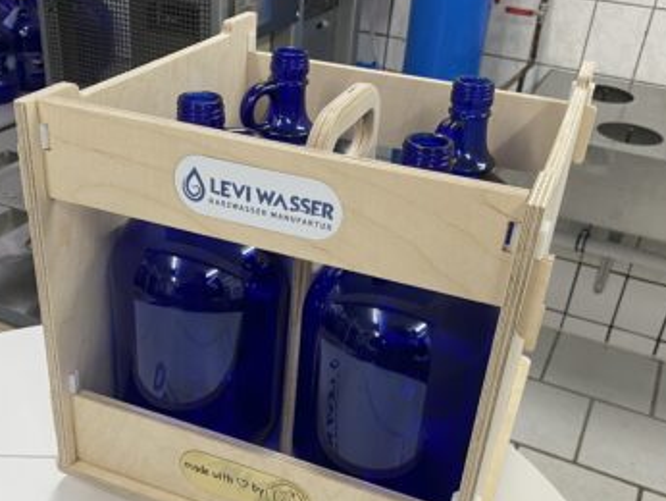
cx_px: 284
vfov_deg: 35.7
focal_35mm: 40
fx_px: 770
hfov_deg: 46.6
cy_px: 324
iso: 100
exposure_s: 1/50
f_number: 1.8
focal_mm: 4.25
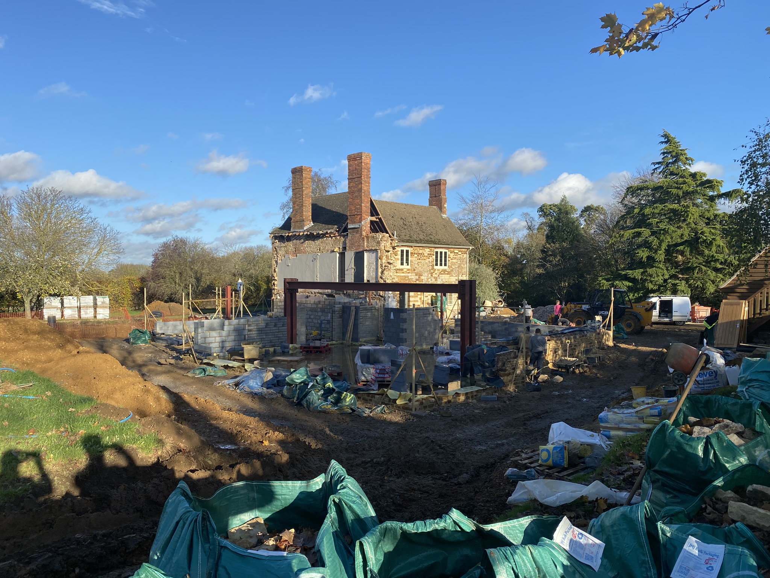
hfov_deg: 67.3
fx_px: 578
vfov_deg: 53.1
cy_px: 289
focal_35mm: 26
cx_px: 385
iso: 32
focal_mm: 4.25
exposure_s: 1/1961
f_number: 1.8
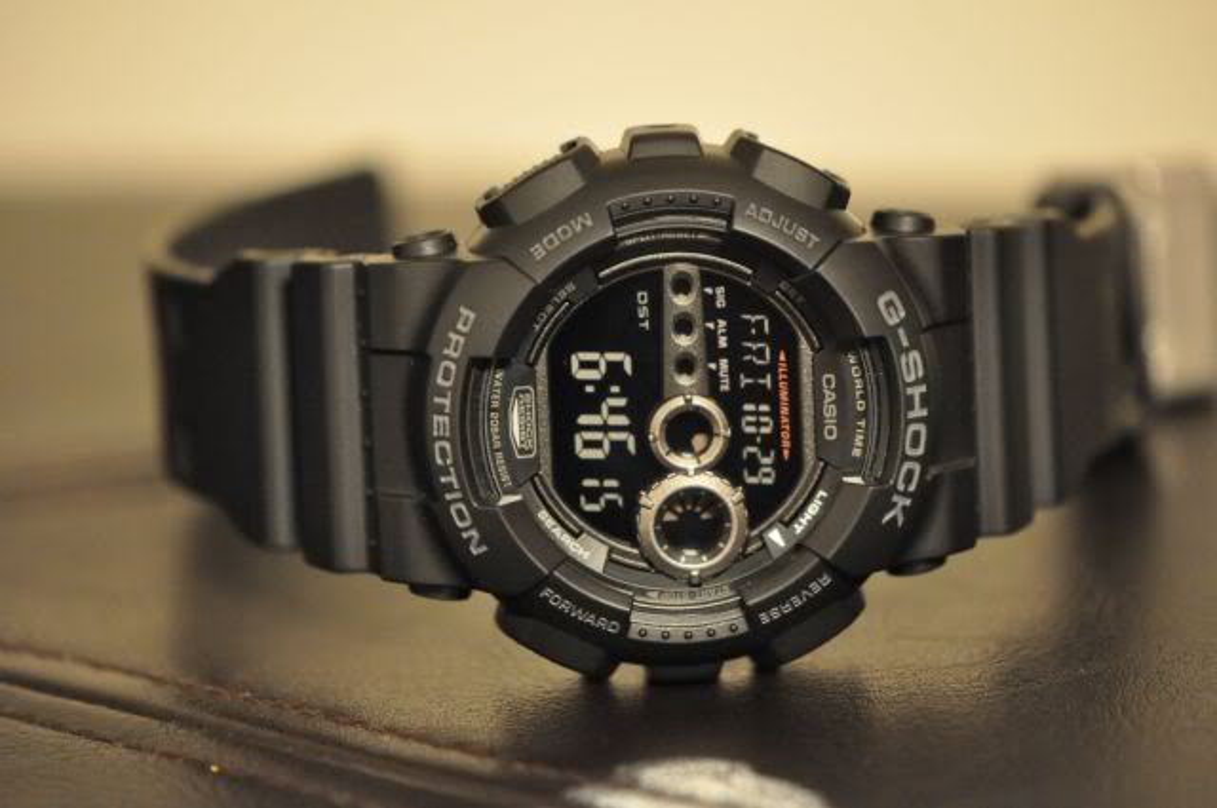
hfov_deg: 16.1
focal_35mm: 128
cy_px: 404
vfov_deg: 10.7
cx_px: 608
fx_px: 4305
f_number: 3.8
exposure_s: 1/10
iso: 3200
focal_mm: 85
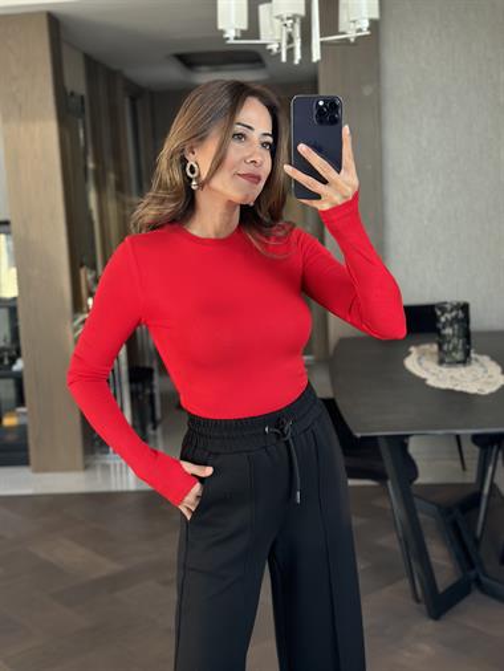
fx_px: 931
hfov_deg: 30.3
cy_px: 336
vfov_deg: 39.6
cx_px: 252
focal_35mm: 48
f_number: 1.78
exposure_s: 1/60
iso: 200
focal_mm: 6.86
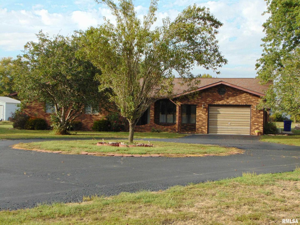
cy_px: 112
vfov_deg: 24.4
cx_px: 150
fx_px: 520
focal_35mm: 60
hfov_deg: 32.2
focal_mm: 10.8
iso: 100
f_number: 3.6
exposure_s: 1/640
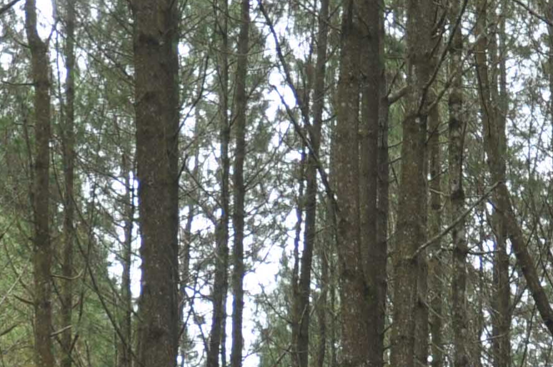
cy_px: 805
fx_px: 2455
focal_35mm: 160
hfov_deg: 12.9
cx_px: 318
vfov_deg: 8.0
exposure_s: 1/250
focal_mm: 22
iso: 200
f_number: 3.8
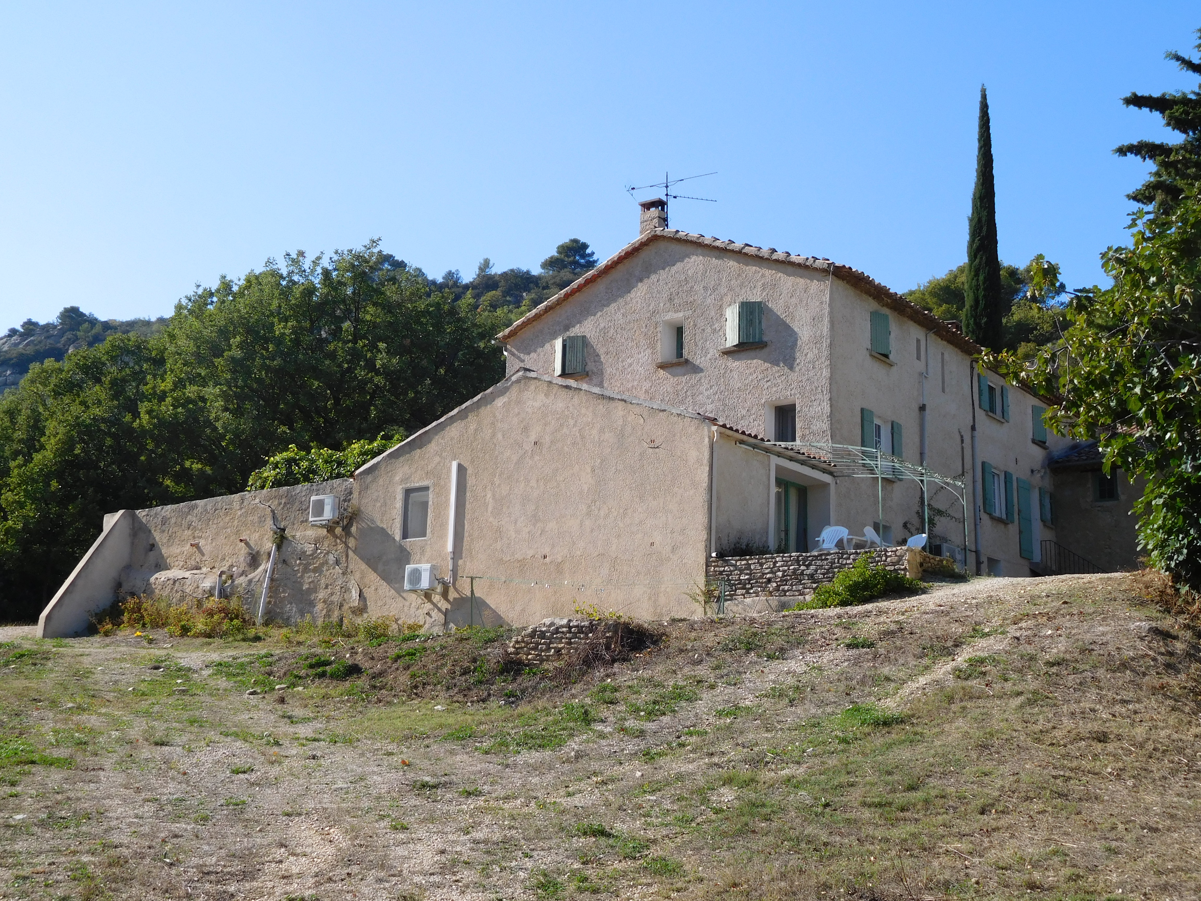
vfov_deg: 36.0
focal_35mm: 40
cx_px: 600
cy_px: 450
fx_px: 1388
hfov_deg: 46.8
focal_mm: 7.1
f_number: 3.9
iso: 125
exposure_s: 1/1000
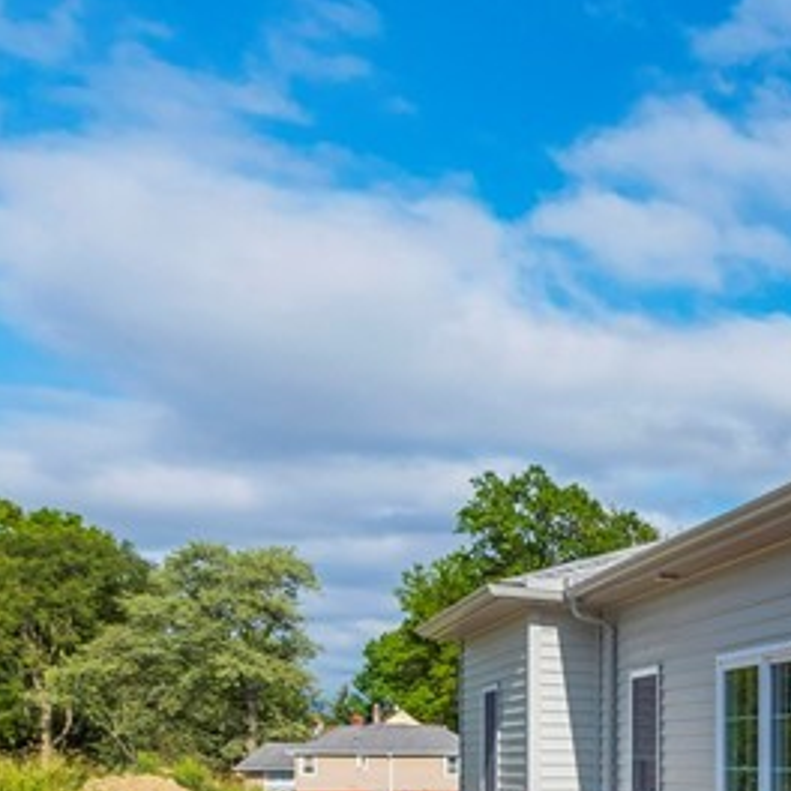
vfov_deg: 32.3
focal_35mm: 49
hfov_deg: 26.6
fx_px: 1267
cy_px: 767
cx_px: 1142
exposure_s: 1/2000
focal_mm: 14
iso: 200
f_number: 9
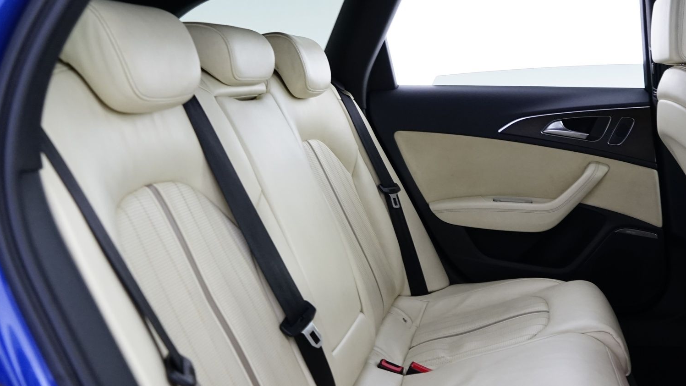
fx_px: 764
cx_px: 443
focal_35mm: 42
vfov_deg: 28.3
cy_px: 206
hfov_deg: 47.8
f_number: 5
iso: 1250
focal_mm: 24
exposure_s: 1/8
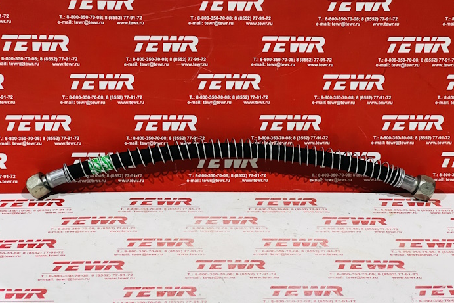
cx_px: 226
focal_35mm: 81
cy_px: 135
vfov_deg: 16.8
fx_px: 1021
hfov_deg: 25.1
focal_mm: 9
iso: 400
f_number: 2.8
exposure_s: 1/50
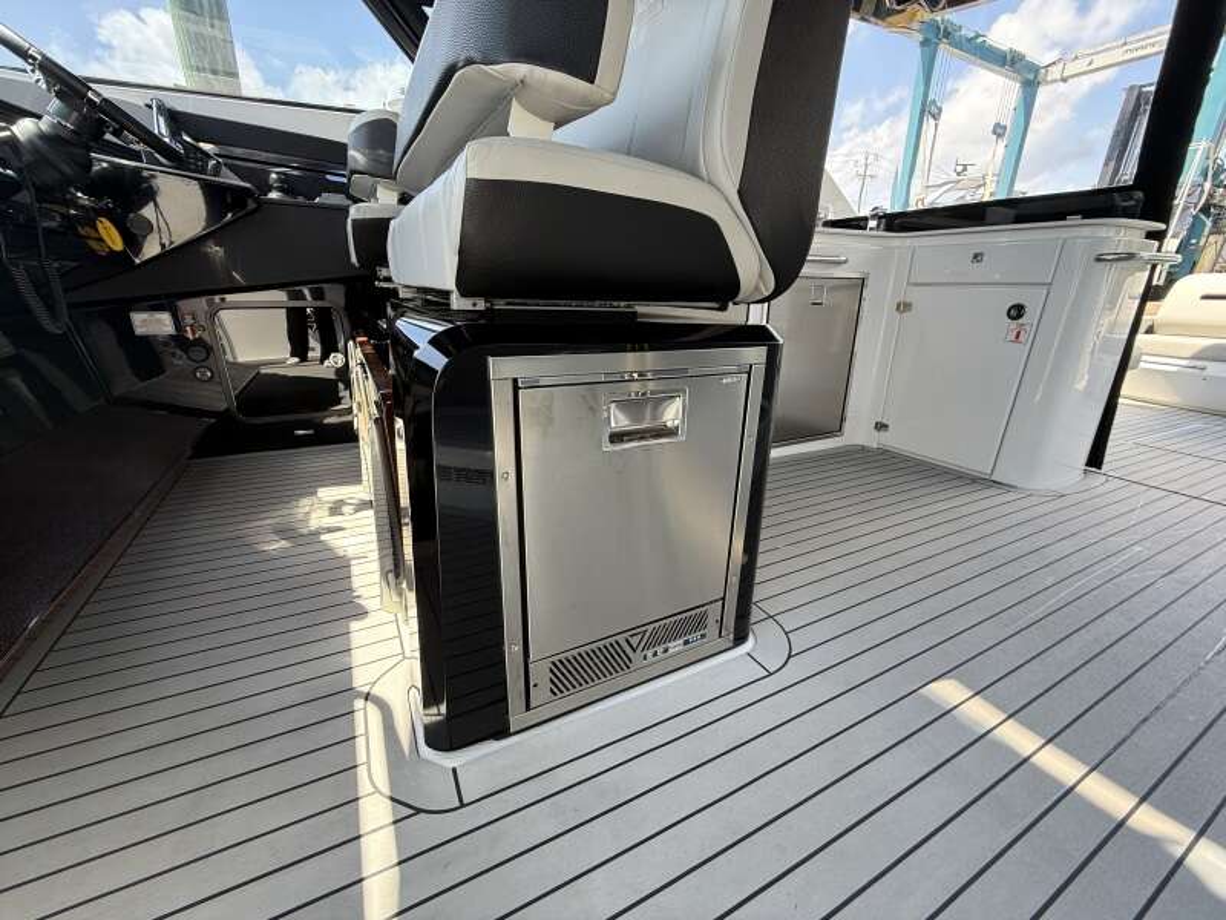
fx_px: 496
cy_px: 460
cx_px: 613
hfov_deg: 102.1
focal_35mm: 14
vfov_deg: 85.7
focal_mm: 2.22
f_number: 2.2
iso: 64
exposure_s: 1/166
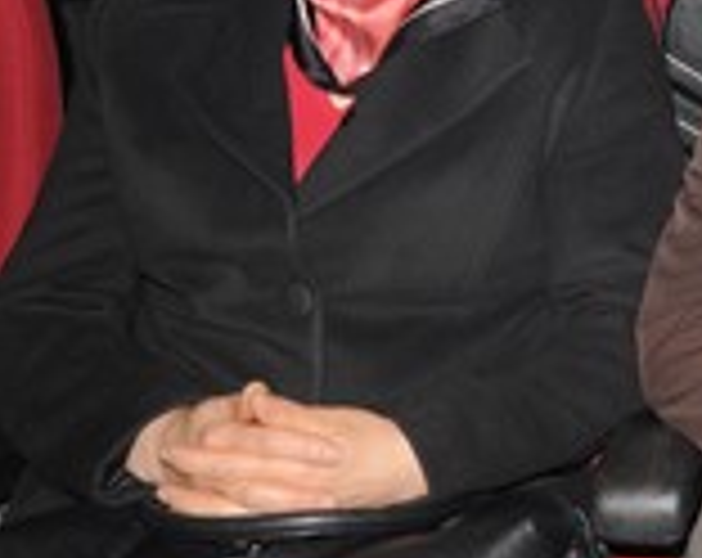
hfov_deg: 15.7
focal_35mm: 114
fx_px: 2363
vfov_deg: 13.3
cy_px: 18
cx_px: 1008
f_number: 4
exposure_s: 1/60
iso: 400
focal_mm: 28
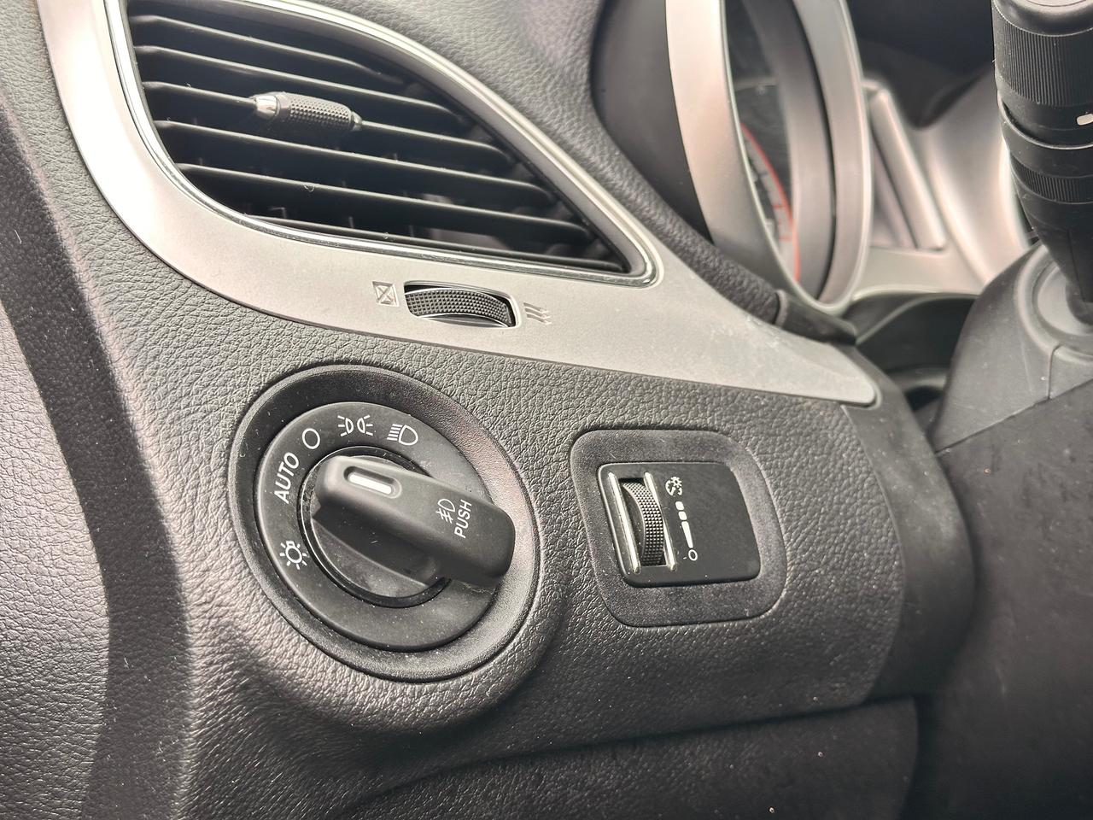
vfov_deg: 30.3
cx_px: 546
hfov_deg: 39.7
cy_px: 410
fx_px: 1516
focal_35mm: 48
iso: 50
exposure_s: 1/122
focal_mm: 6.86
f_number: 1.78
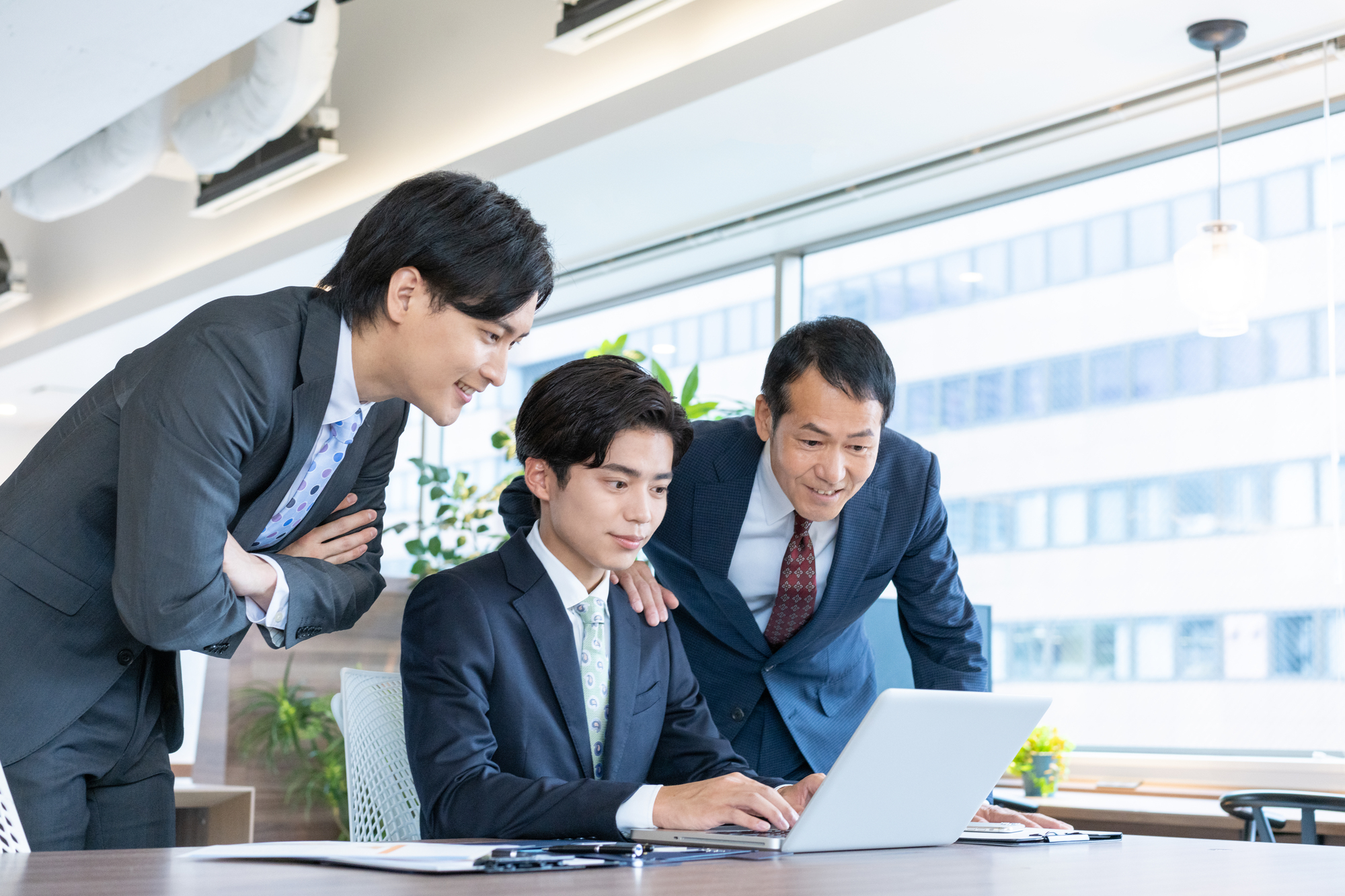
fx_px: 2055
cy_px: 448
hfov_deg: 36.2
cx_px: 672
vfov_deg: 24.6
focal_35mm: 55
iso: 1600
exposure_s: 1/125
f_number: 4
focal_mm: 55
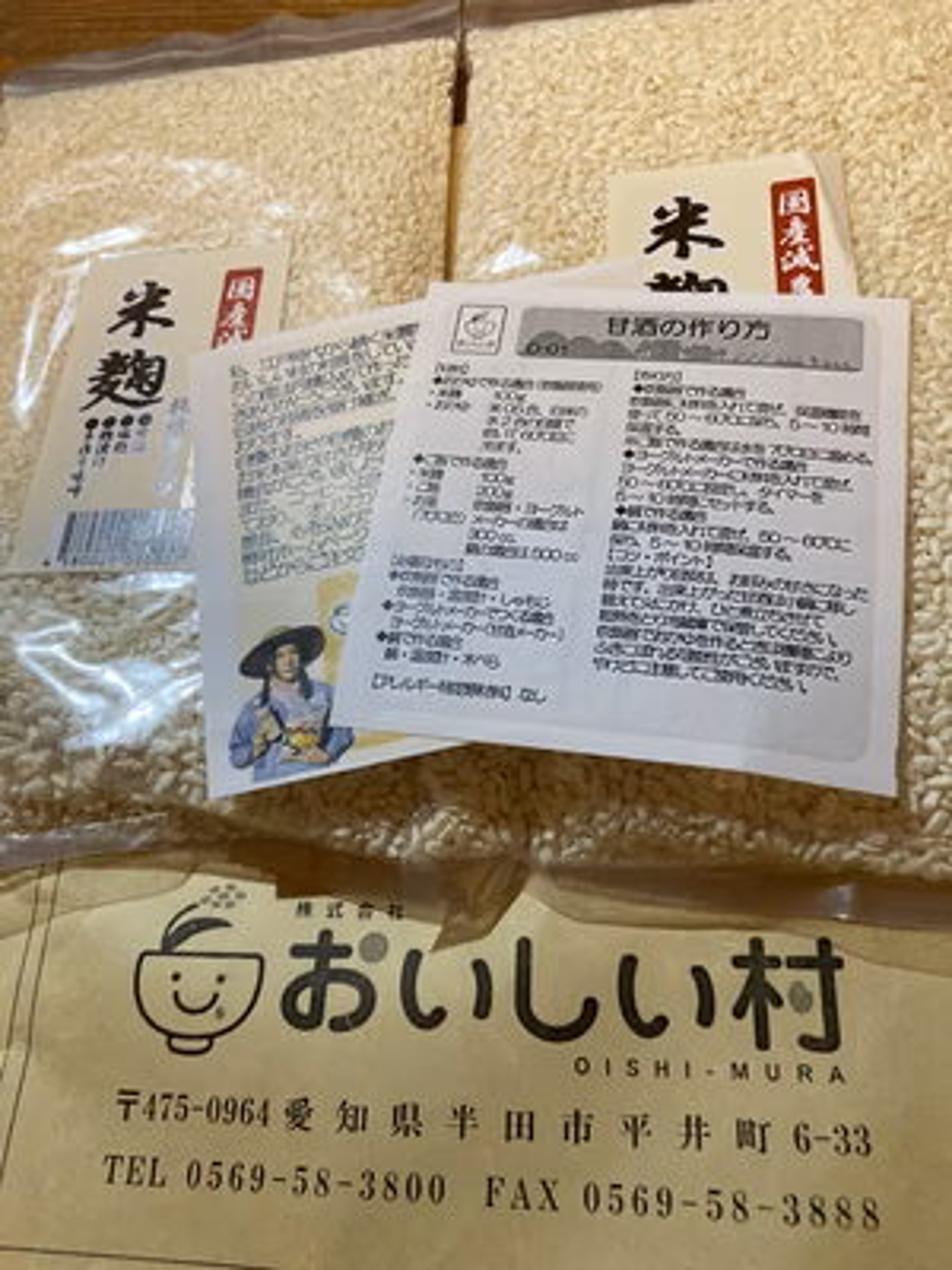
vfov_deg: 63.4
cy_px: 635
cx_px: 476
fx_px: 1027
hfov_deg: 49.7
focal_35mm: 28
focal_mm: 3.99
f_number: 1.8
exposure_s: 1/60
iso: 250
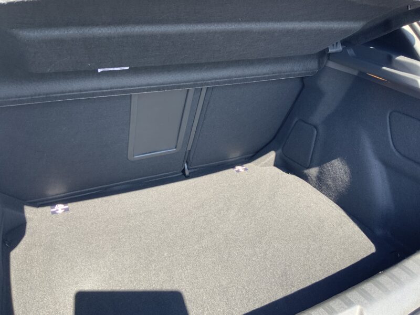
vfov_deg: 48.2
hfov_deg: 61.7
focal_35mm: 29
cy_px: 158
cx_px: 210
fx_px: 352
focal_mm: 3
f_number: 1.8
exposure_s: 1/122
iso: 25
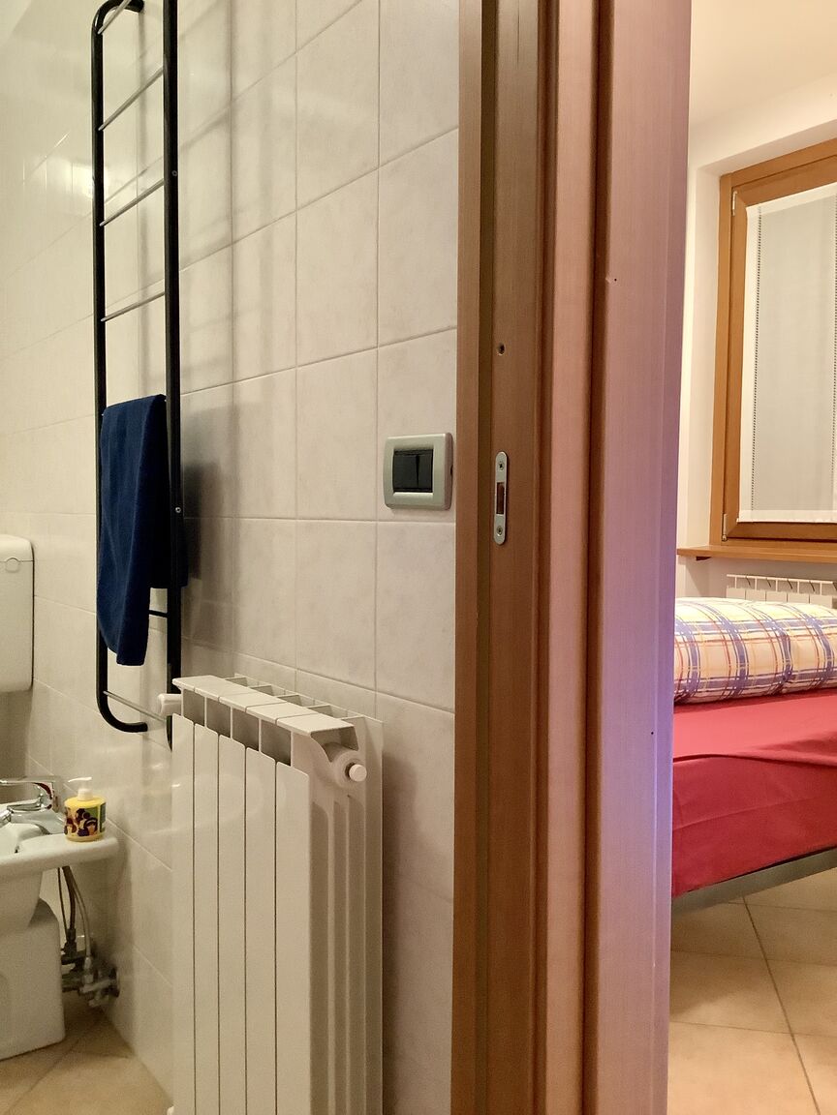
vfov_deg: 58.4
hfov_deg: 45.4
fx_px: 999
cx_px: 418
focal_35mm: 31
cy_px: 558
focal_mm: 3.3
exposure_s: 1/33
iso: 400
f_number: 2.4
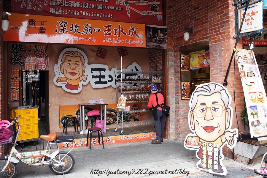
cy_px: 89
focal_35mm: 28
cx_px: 134
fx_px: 211
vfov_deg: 45.6
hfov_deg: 64.6
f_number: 5
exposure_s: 1/125
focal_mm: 19
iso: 200
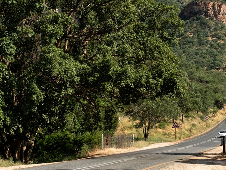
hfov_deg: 18.2
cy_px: 55
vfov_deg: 13.8
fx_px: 699
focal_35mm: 107
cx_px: 52
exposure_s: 1/1000
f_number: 5.6
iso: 200
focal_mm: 17
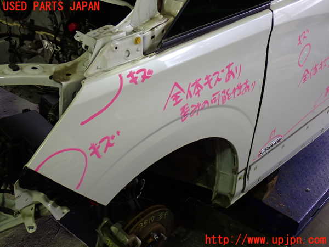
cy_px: 124
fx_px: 418
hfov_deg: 42.9
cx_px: 164
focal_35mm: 44
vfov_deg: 32.9
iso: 250
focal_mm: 7.84
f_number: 2.9
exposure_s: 1/40
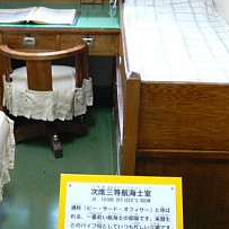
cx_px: 90
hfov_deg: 28.1
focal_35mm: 61
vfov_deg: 28.2
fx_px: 457
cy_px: 113
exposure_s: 1/8
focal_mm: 7.4
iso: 200
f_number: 2.8
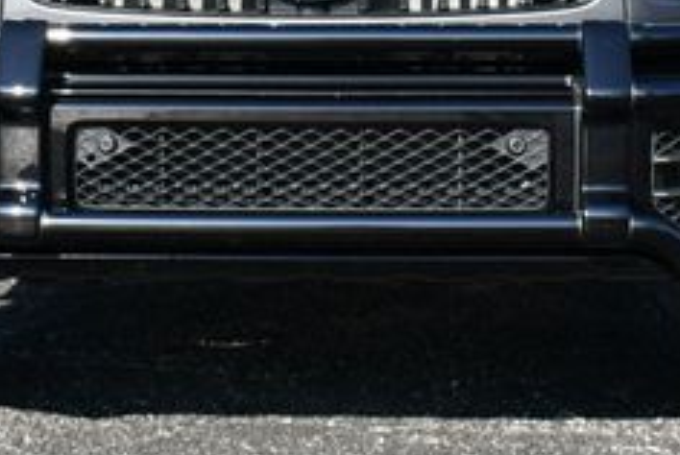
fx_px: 2875
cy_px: -112
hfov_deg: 13.5
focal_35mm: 152
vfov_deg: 8.9
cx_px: 288
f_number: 8
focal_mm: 28
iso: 180
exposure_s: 1/250
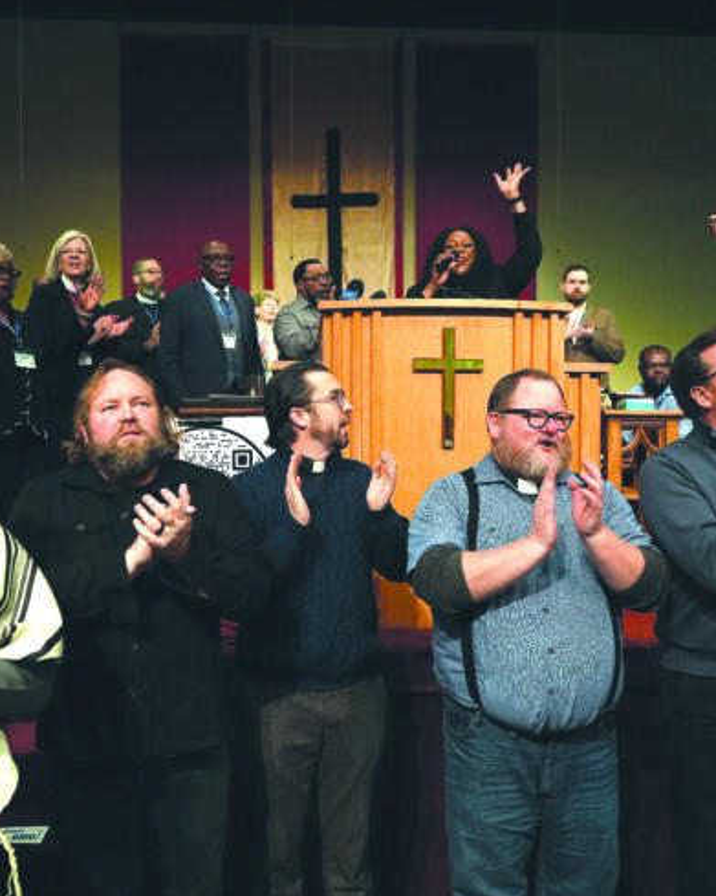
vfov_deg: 50.3
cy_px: 451
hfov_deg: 41.1
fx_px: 954
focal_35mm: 36
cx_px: 320
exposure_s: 1/400
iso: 1600
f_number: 2.8
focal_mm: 25
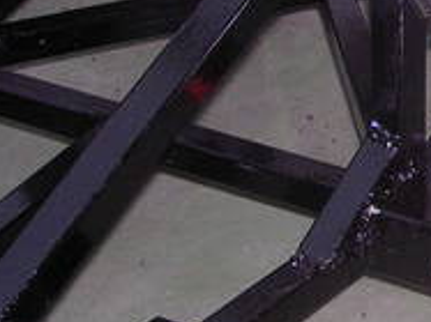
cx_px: 682
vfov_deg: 11.4
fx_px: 1618
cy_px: 110
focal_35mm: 130
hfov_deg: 14.0
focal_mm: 5.8
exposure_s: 1/60.1
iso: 172
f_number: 2.8
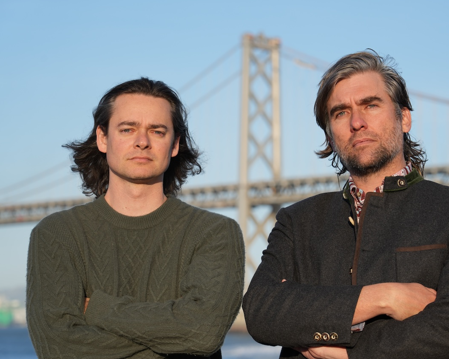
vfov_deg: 13.3
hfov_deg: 16.6
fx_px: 1542
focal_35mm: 116
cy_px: 180
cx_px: 262
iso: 100
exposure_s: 1/320
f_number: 5.6
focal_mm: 102
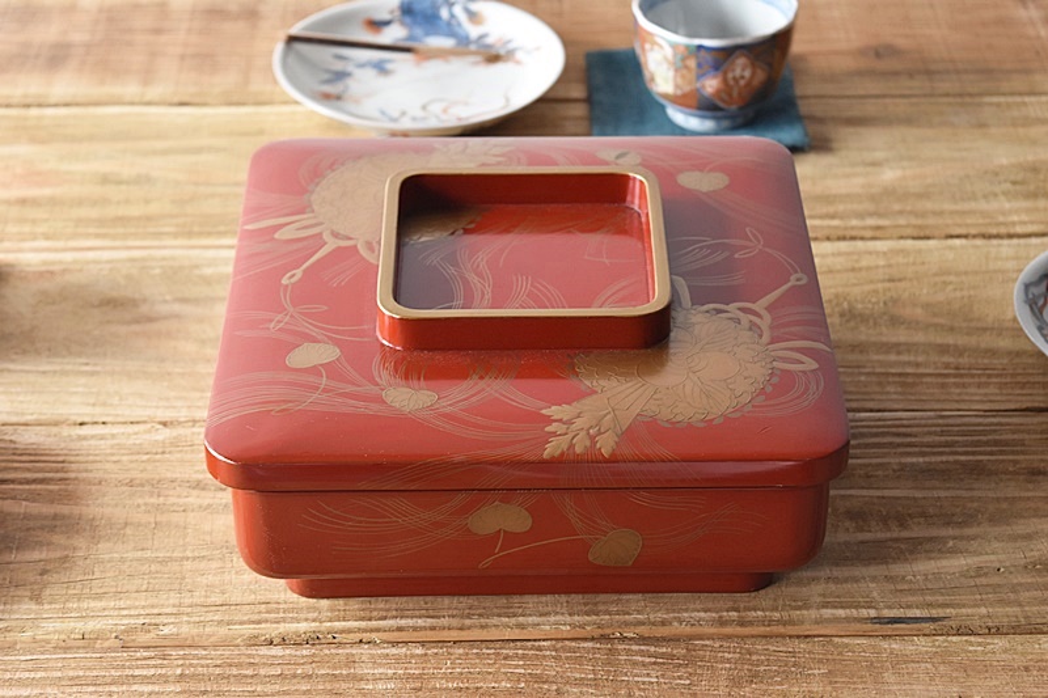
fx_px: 2401
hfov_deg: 24.6
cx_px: 524
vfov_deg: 16.5
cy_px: 349
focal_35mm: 82
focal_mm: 55
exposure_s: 1/6
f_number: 5.6
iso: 800
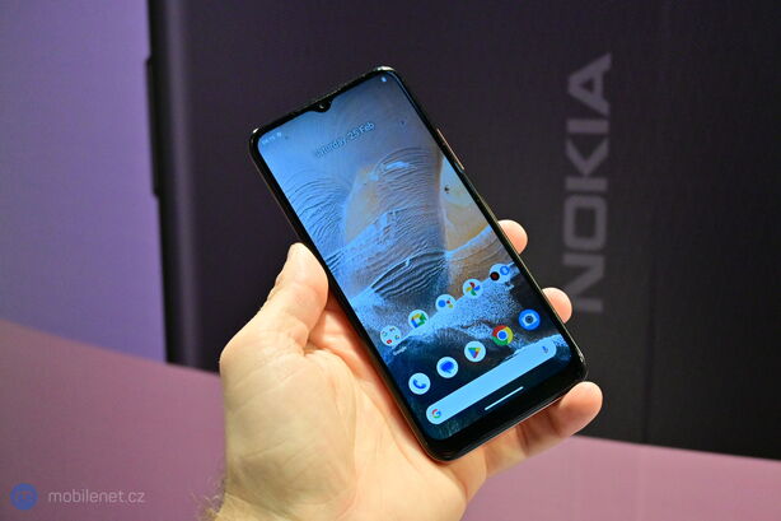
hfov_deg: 45.0
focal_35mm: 44
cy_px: 260
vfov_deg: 30.8
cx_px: 390
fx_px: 943
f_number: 4.8
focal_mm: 29
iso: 2500
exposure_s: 1/400
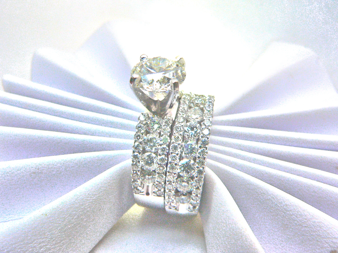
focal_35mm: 36
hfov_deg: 51.4
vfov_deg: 39.7
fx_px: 352
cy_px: 126
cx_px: 169
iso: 400
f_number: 4
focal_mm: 6
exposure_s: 1/80
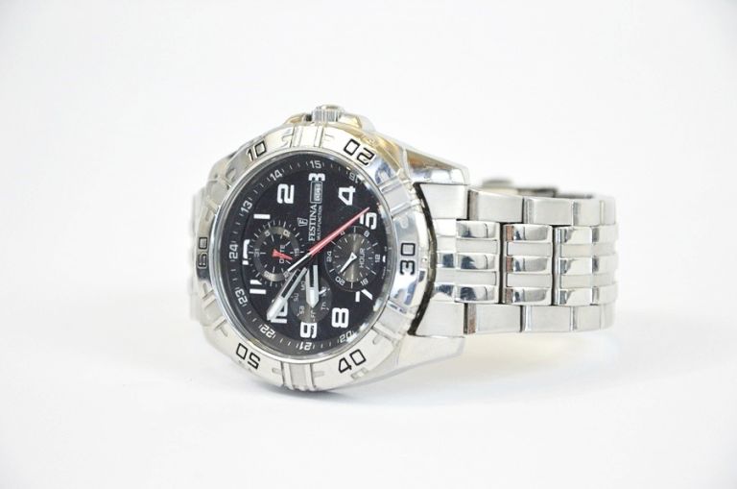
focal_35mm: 147
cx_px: 368
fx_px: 3004
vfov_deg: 9.3
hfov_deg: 14.0
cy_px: 244
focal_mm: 98
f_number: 5.6
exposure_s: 1/200
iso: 1600
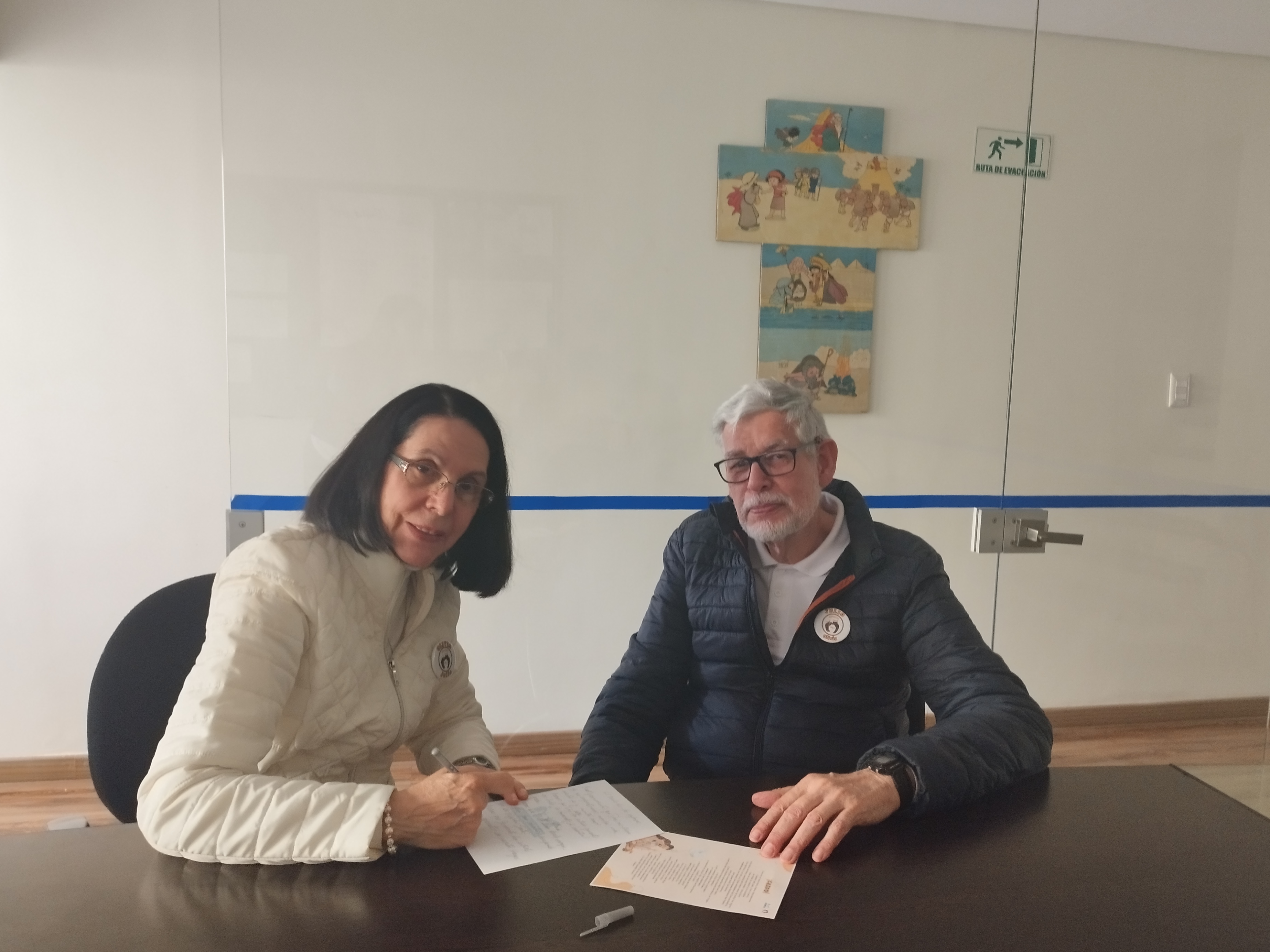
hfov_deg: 67.3
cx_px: 670
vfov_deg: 53.1
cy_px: 489
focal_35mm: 26
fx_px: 954
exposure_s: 1/24
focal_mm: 5.89
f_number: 1.89
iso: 490
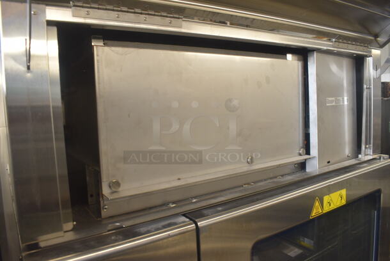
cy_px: 130
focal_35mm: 27
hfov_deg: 67.3
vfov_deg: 48.0
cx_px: 195
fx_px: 293
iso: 720
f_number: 5.6
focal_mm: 18
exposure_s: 1/60
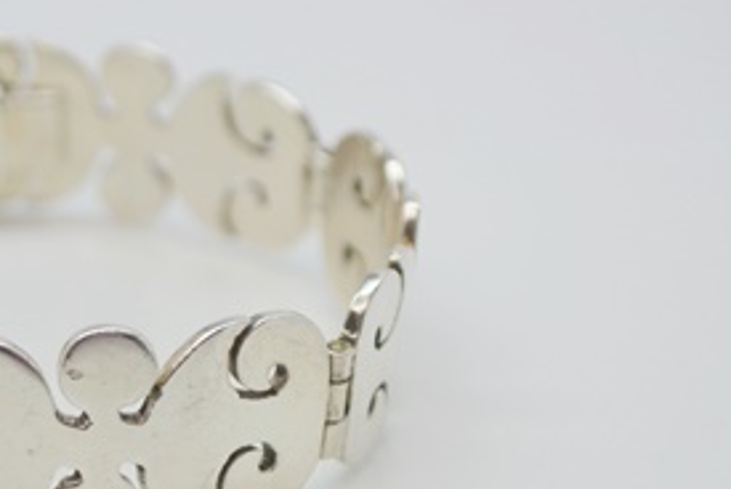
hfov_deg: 13.7
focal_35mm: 147
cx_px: -11
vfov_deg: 9.3
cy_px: 343
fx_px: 2990
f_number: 6.3
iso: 200
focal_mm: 45
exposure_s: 1/160
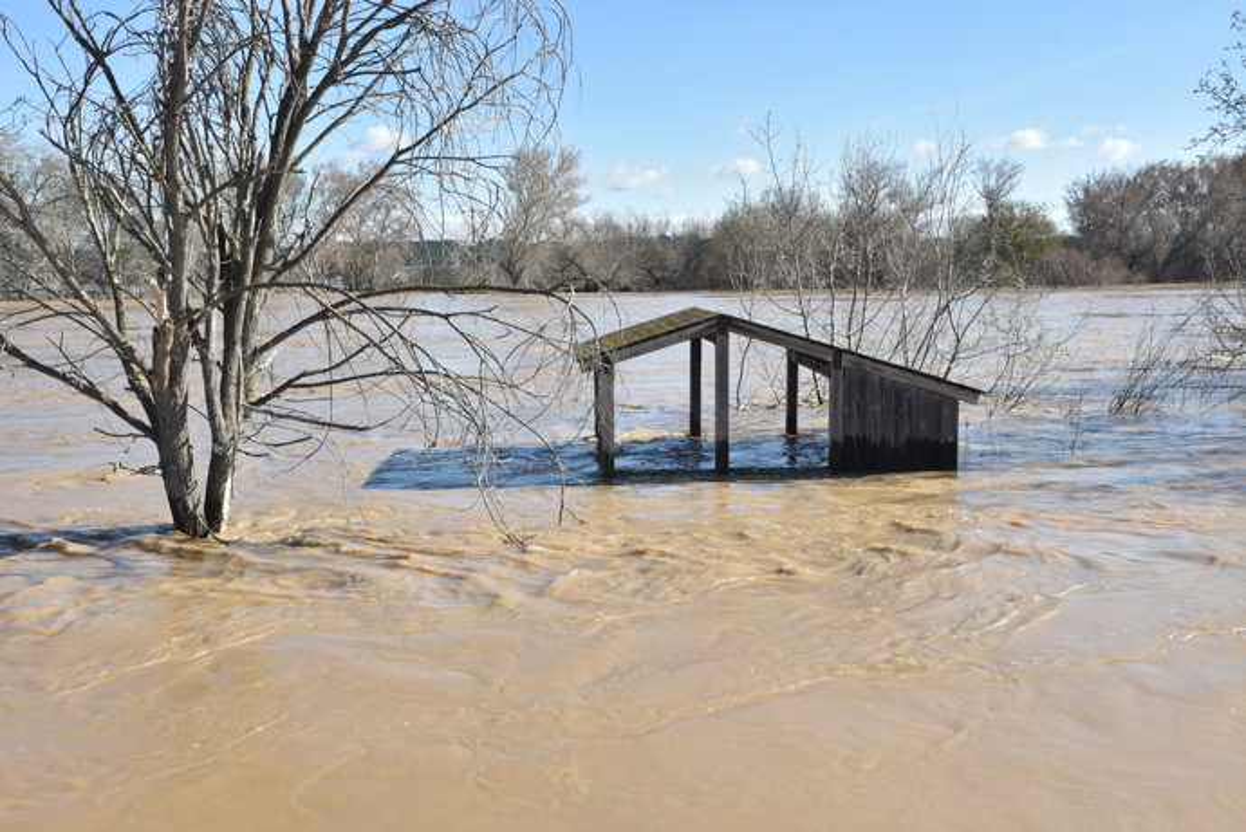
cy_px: 416
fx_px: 1316
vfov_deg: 35.1
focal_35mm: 38
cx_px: 623
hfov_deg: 50.7
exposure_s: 1/200
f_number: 8
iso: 125
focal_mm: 38
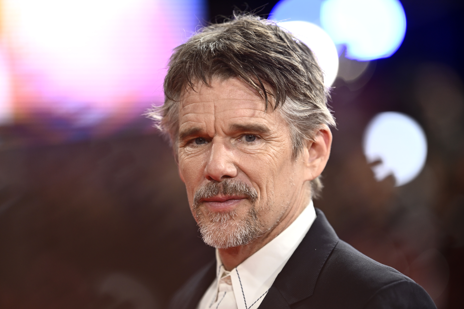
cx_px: 232
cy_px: 154
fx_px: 2578
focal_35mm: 200
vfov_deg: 6.9
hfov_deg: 10.3
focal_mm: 200
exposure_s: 1/640
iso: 800
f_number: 2
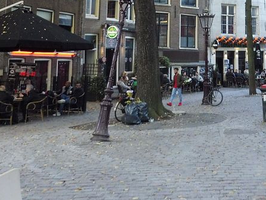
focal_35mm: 55
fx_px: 423
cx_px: 215
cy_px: -17
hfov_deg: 33.9
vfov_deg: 24.8
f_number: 3.3
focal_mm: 4.3
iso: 250
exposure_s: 1/60
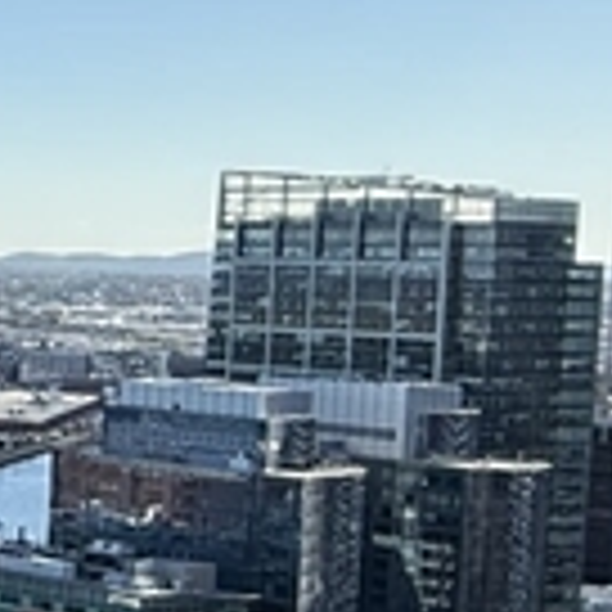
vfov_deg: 18.7
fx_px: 1860
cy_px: 374
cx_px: -824
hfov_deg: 13.8
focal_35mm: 93
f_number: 2.2
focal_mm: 2.22
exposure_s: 1/1431
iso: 64
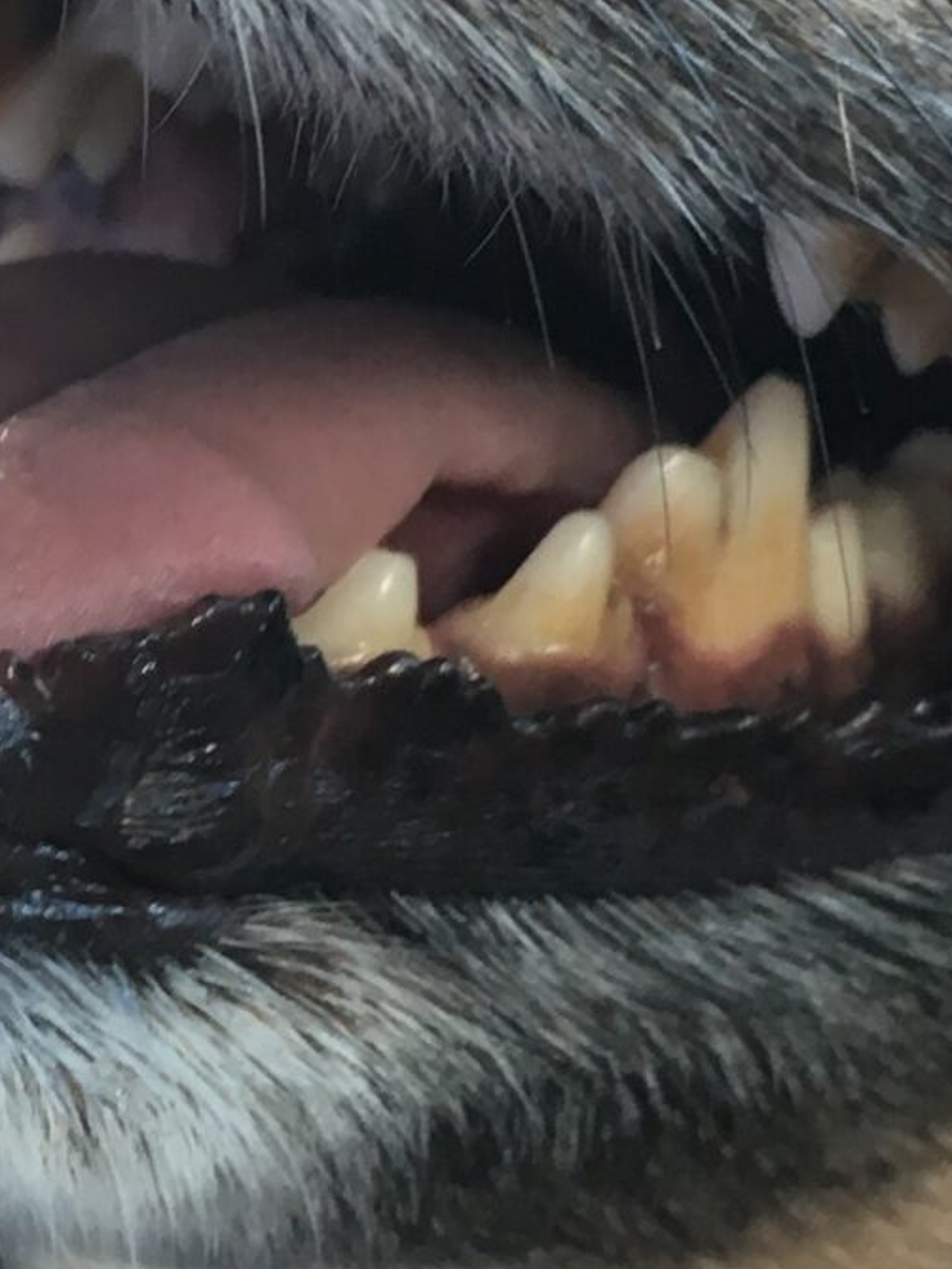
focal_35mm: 111
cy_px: 861
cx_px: 9
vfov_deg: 17.7
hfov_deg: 13.2
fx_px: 4069
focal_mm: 4.15
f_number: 2.2
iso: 50
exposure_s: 1/30
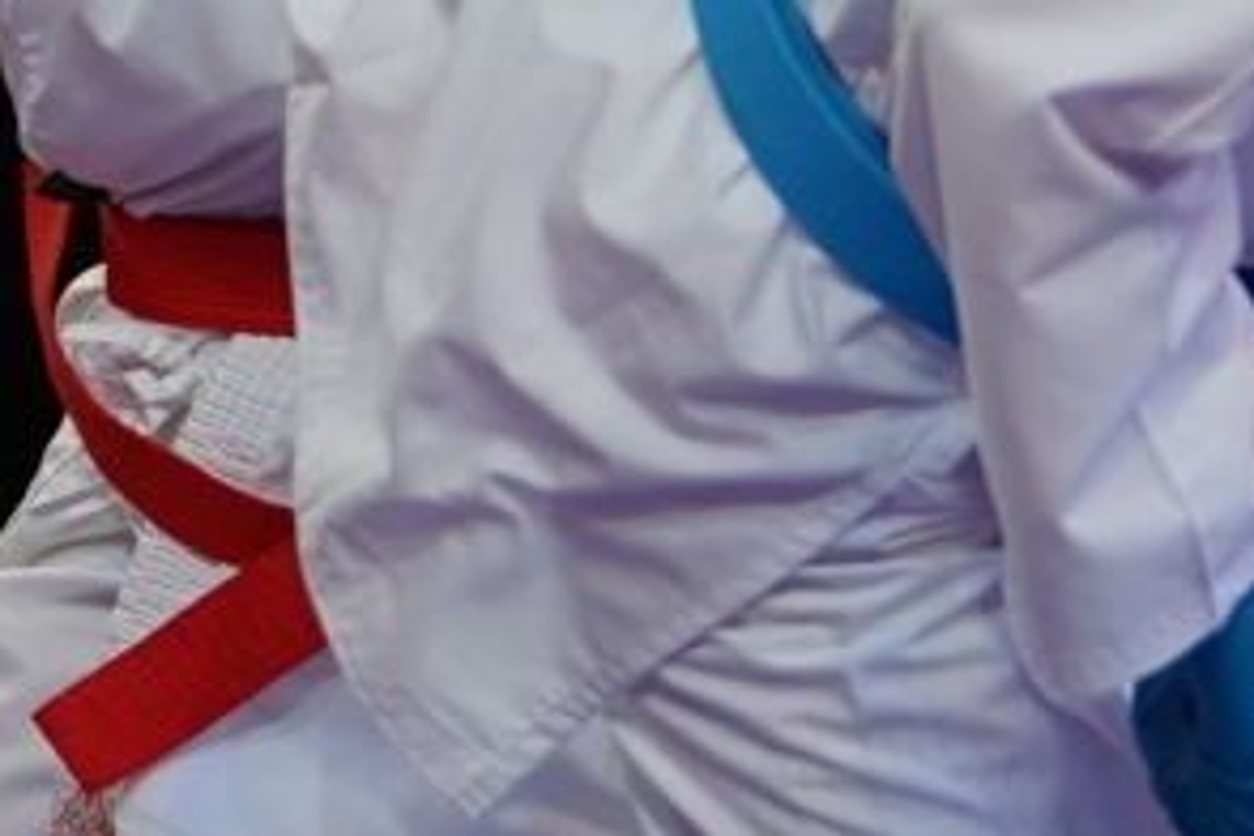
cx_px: 209
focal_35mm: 1107
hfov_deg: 1.9
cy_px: 307
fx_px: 38557
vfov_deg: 1.2
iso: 640
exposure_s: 1/1000
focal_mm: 181
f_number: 2.8
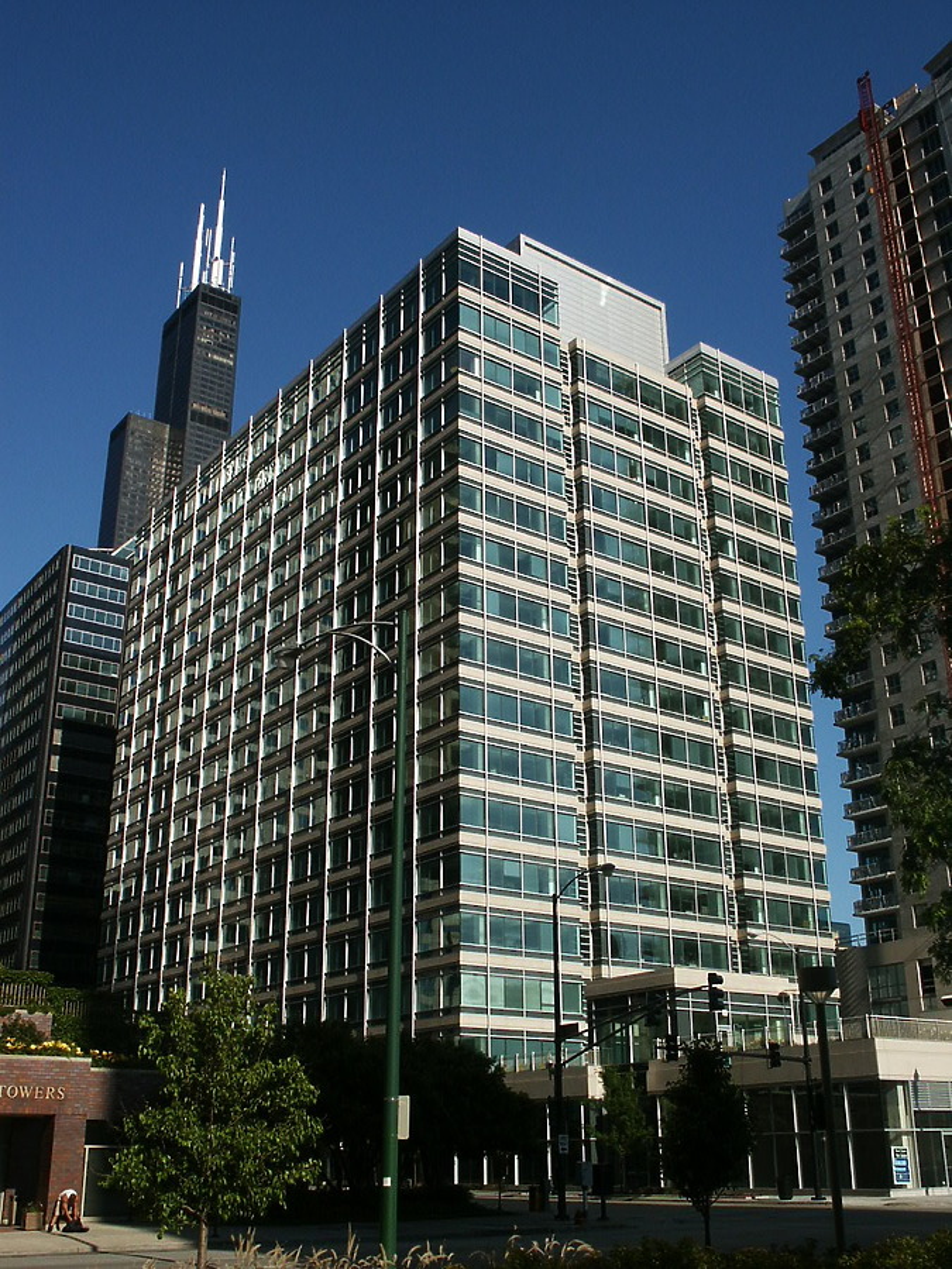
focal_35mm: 35
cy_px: 634
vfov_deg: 52.6
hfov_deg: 40.7
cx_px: 476
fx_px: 1283
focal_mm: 7.18
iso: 64
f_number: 6.7
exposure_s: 1/350
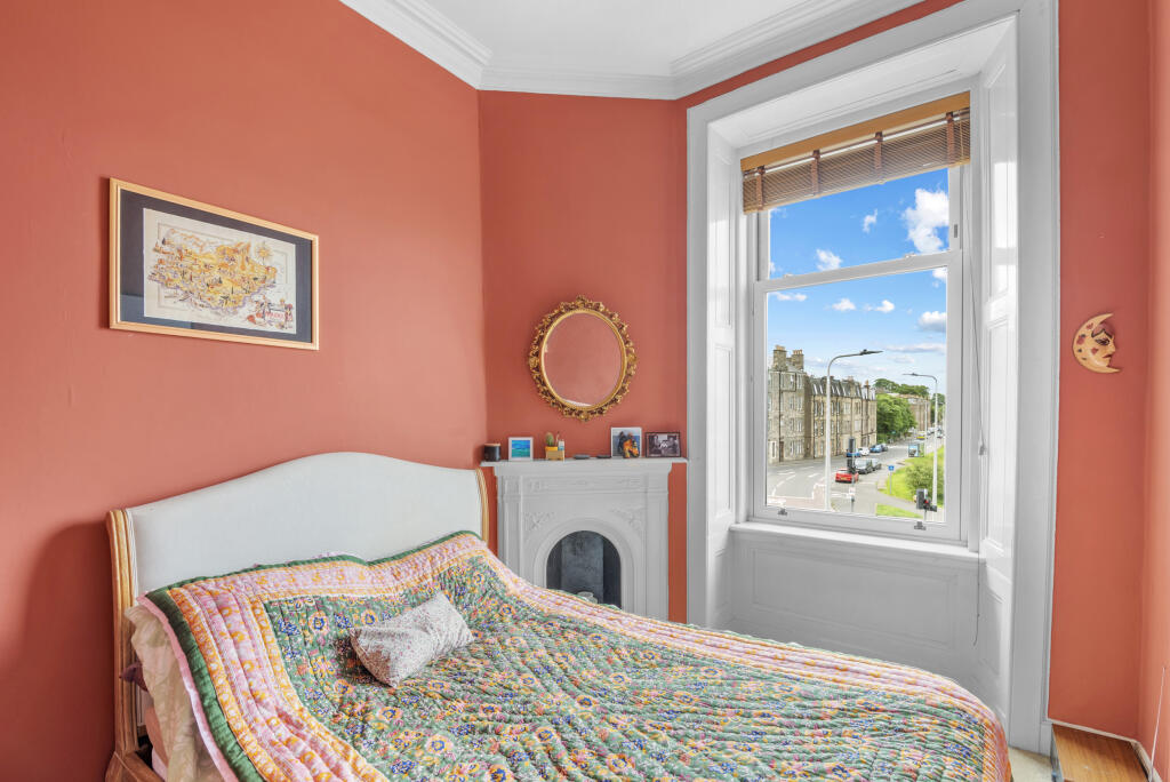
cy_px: 391
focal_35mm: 16
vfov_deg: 73.8
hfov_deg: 96.7
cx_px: 585
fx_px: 520
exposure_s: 1/3
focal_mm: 16
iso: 250
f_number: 9
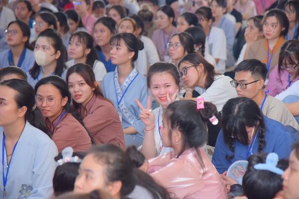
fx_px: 996
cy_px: 100
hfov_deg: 17.1
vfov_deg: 11.4
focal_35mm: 120
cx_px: 150
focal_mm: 120
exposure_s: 1/100
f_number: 5
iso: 800
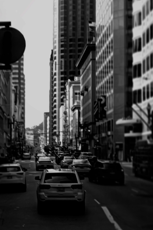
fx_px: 300
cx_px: 64
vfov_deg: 41.0
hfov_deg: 28.6
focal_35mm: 47
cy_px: 64
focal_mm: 4.2
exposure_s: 1/63
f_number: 1.6
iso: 125
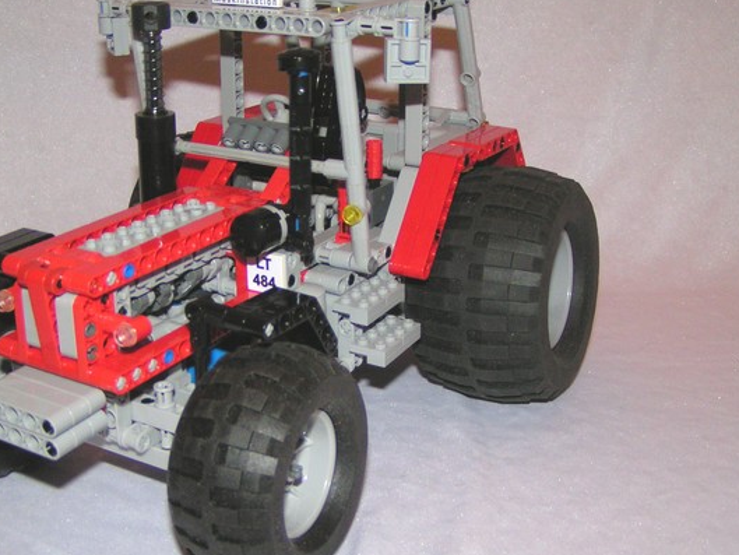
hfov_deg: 41.1
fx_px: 982
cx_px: 307
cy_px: 274
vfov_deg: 31.5
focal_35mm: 46
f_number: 2.8
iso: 200
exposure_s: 1/40
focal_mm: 5.8
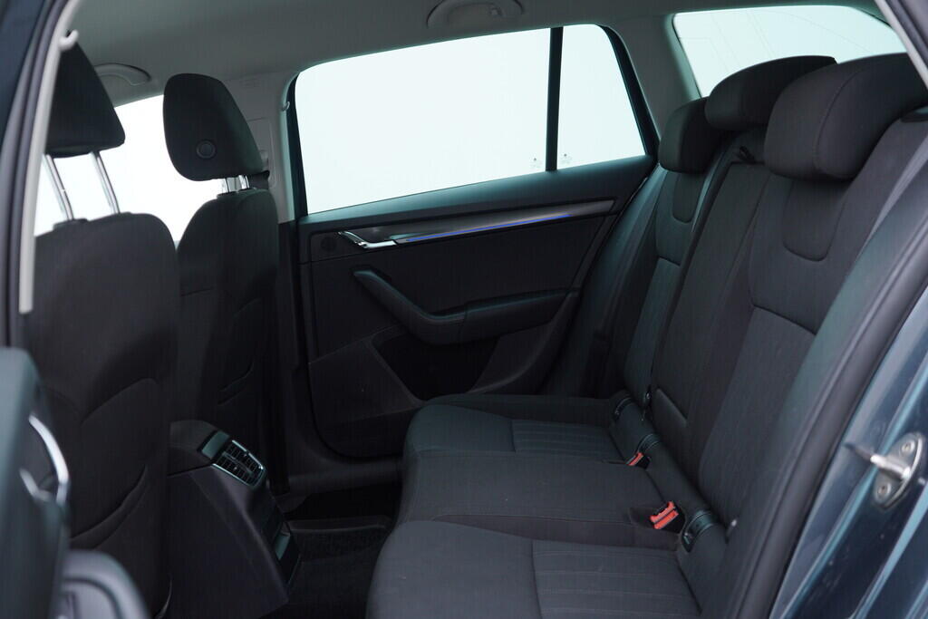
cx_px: 464
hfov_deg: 53.1
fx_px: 928
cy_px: 310
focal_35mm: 36
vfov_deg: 36.9
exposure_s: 1/40
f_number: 2.8
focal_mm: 24
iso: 125
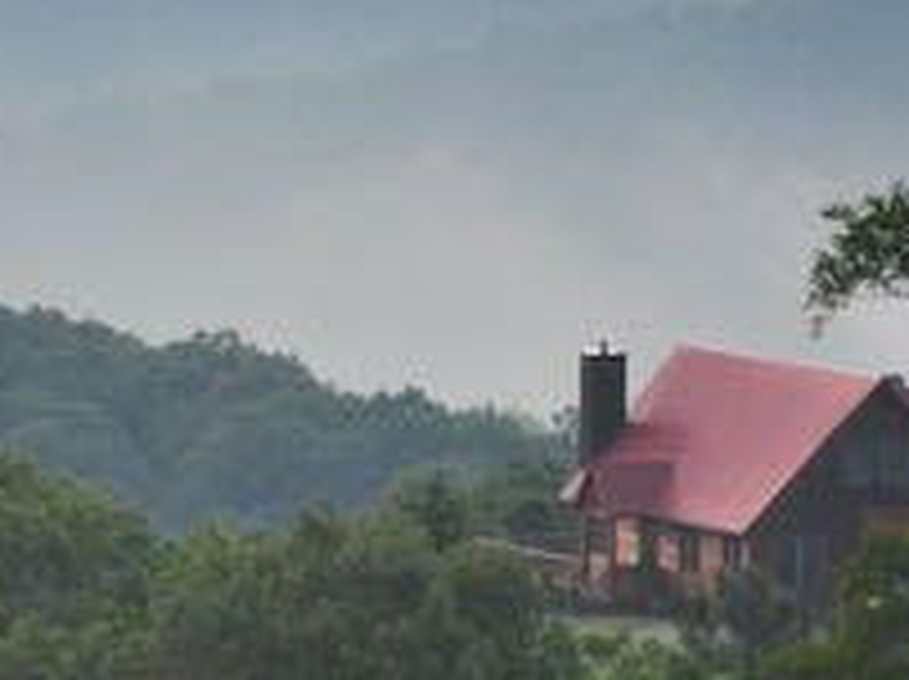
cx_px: 184
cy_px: -18
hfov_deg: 3.3
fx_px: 15606
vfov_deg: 2.5
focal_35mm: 595
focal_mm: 130
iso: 200
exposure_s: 1/4
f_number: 5.6
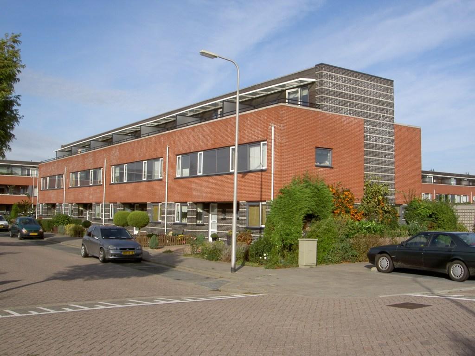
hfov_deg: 47.9
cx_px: 238
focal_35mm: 39
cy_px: 178
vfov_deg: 36.8
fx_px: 535
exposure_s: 1/400
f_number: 4.7
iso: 50
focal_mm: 8
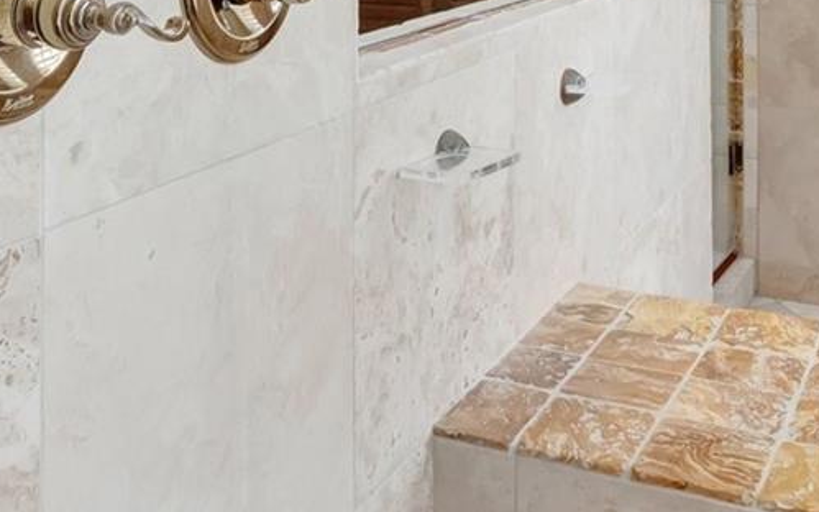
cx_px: 525
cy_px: -176
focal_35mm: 49
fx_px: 1094
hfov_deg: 40.7
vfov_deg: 23.0
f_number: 8
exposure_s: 1/6
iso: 640
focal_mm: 10
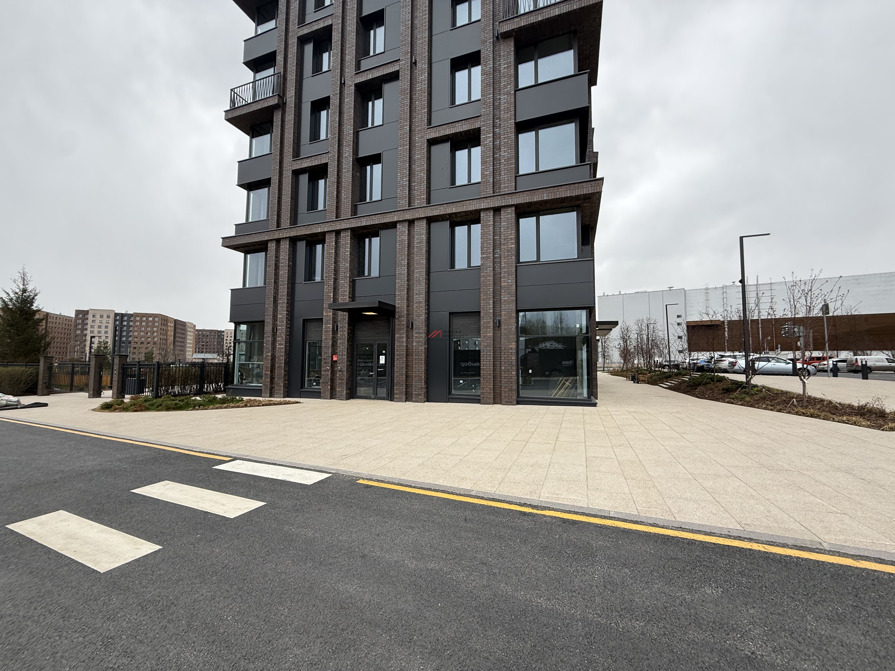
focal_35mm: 14
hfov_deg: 102.1
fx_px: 362
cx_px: 448
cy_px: 336
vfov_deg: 85.7
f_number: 2.2
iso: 50
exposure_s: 1/514
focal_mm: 2.22
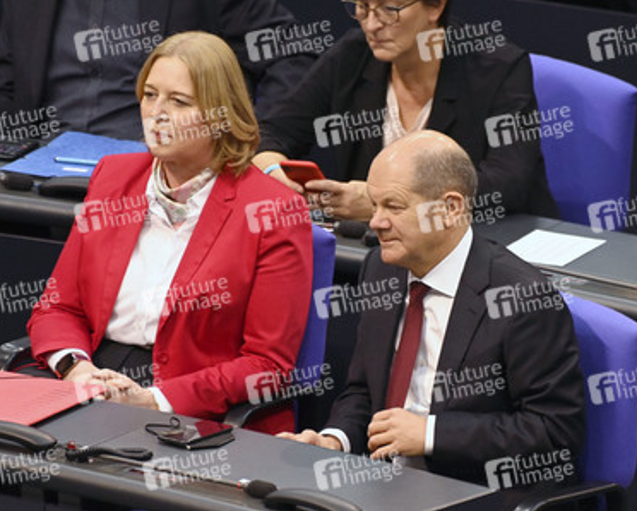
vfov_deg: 2.7
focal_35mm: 568
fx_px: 10714
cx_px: 313
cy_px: 256
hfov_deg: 3.4
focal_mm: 500
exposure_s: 1/250
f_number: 5.6
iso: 8000
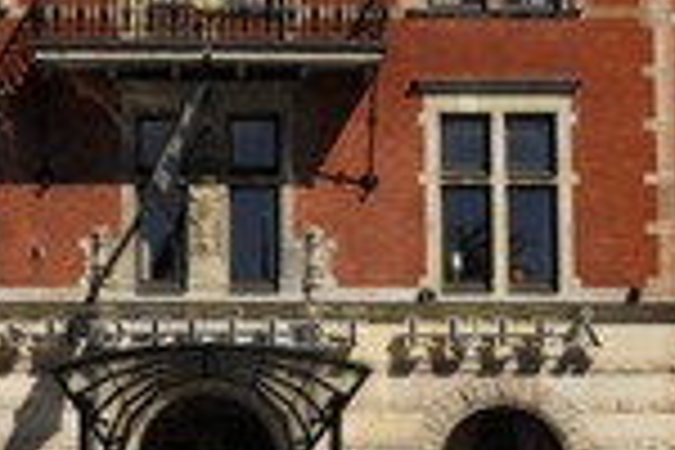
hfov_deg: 17.3
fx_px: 2212
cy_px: 198
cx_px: 173
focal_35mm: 118
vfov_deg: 11.6
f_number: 17
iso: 100
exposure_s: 1/160
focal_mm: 28
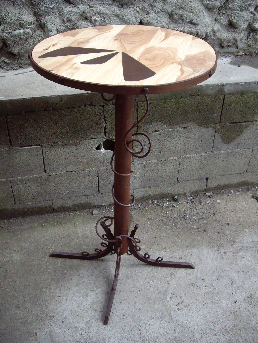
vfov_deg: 49.0
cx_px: 129
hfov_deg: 37.7
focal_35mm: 38
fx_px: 378
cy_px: 172
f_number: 2.7
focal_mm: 6.2
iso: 200
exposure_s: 1/60
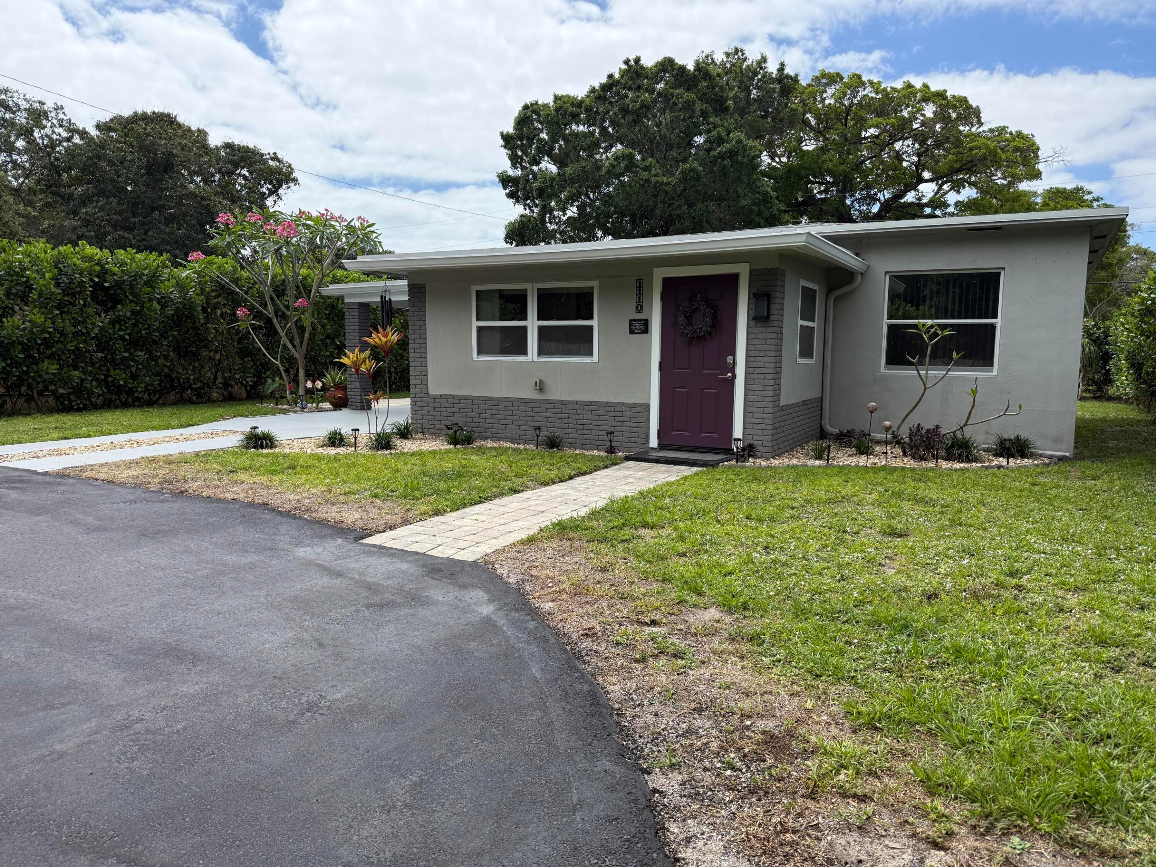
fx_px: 801
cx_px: 578
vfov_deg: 56.8
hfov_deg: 71.6
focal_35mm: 24
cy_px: 434
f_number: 1.78
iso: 125
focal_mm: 6.76
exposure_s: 1/4975
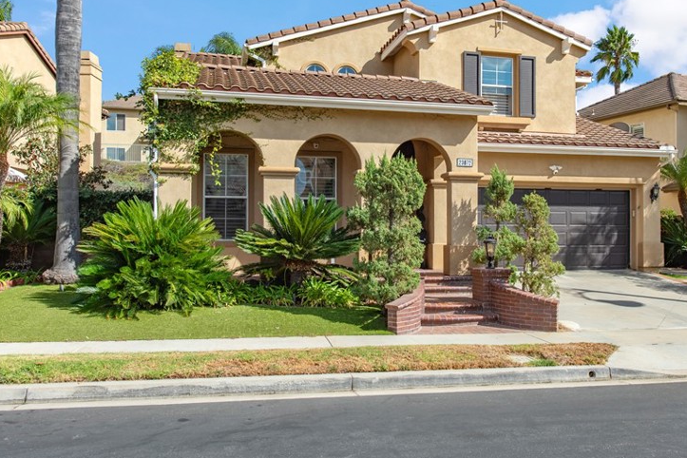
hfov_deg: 55.6
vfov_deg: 38.5
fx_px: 649
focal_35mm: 34
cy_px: 158
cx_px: 392
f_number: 10
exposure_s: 1/400
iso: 200
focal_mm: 24
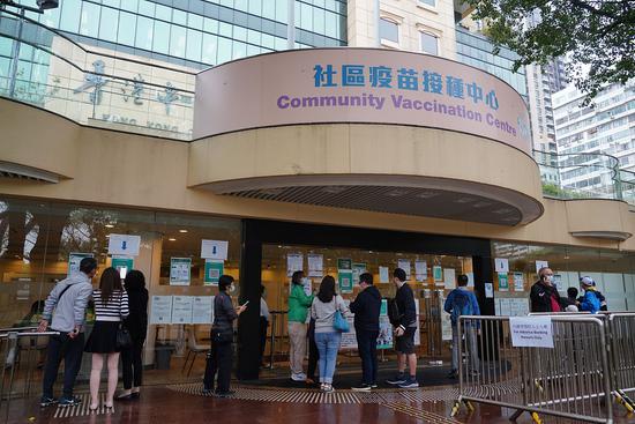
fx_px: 423
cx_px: 318
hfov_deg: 73.7
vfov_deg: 53.2
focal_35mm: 24
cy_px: 212
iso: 800
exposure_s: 1/200
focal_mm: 24
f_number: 4
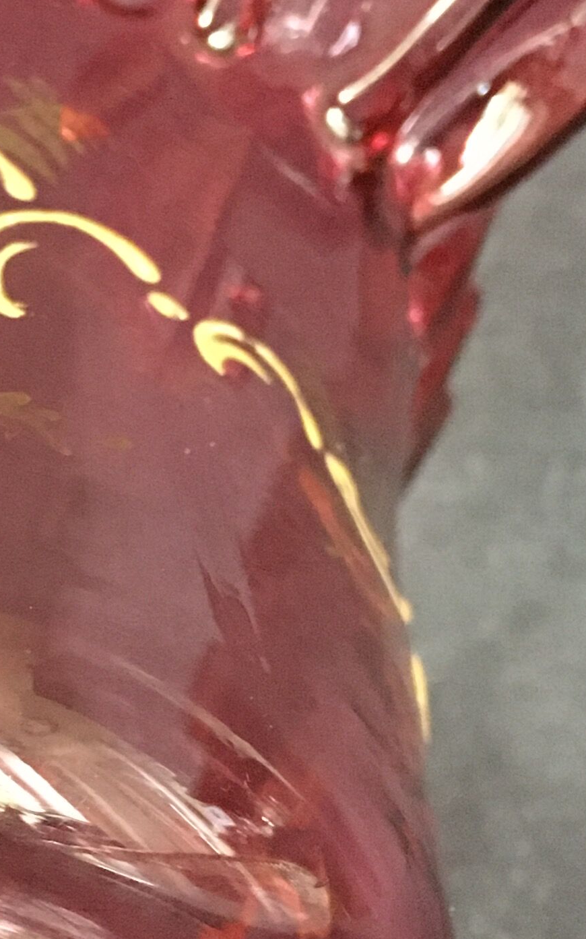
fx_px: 2275
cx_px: -186
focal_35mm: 89
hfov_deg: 14.1
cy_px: 550
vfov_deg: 23.3
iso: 320
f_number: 2.2
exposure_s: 1/17
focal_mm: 4.15
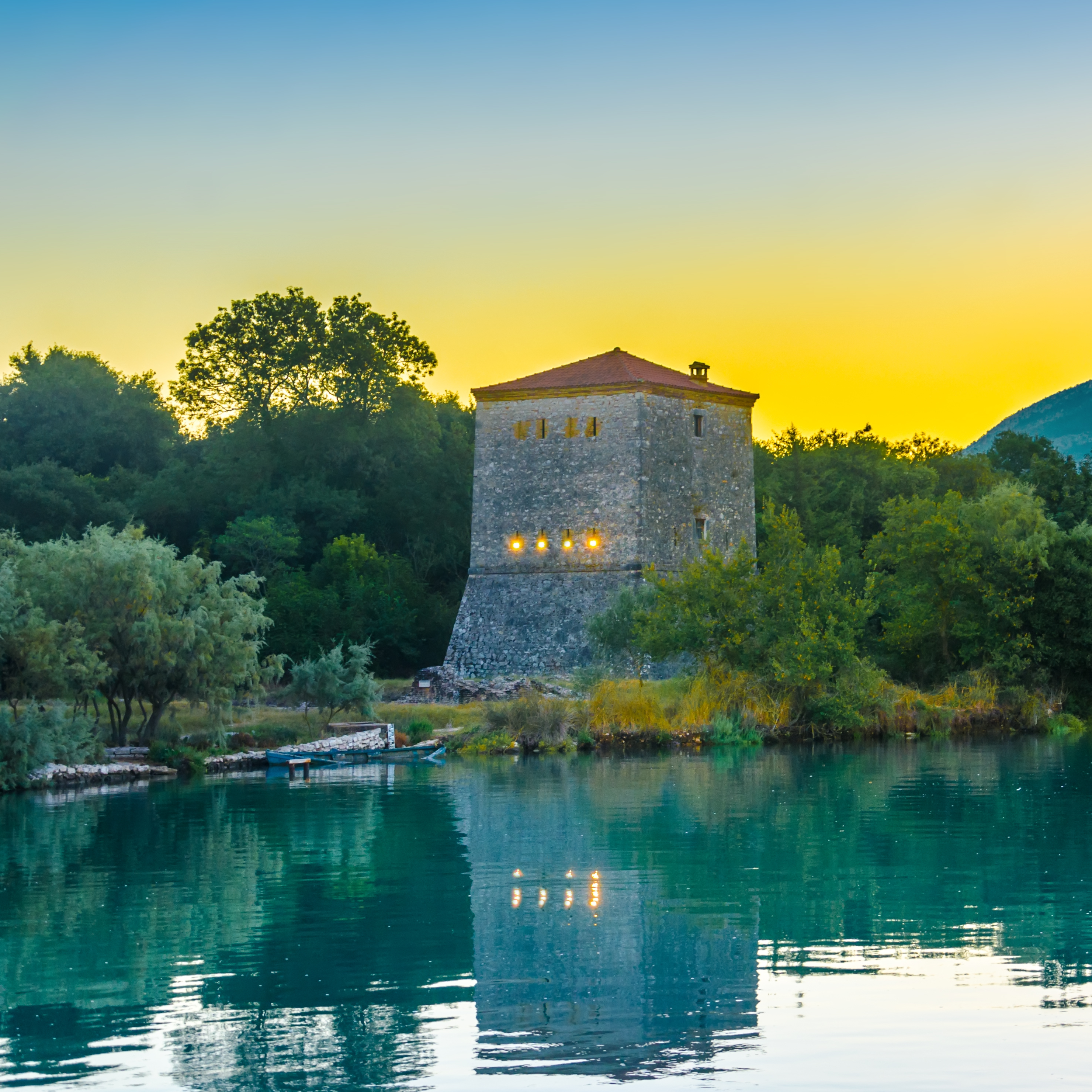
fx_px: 2570
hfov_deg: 23.7
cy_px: 514
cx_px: 859
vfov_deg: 24.0
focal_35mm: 72
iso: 100
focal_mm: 34
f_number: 5.6
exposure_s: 1/80
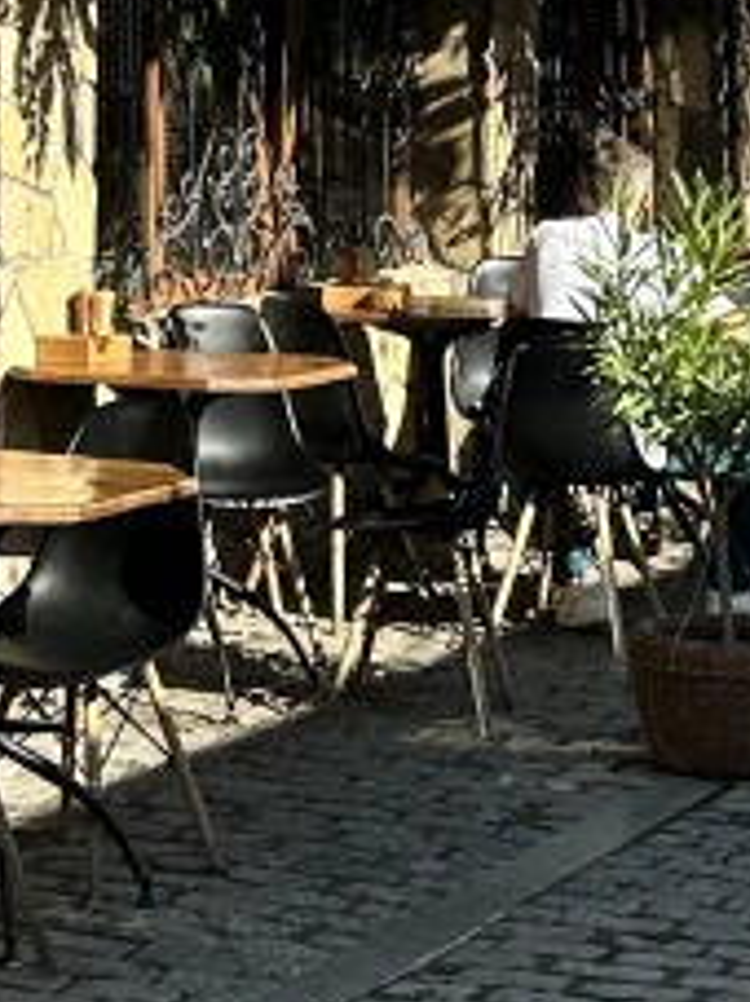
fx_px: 3672
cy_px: -600
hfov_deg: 11.6
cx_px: 172
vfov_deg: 14.3
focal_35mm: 127
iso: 80
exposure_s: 1/3861
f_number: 1.78
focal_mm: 6.86
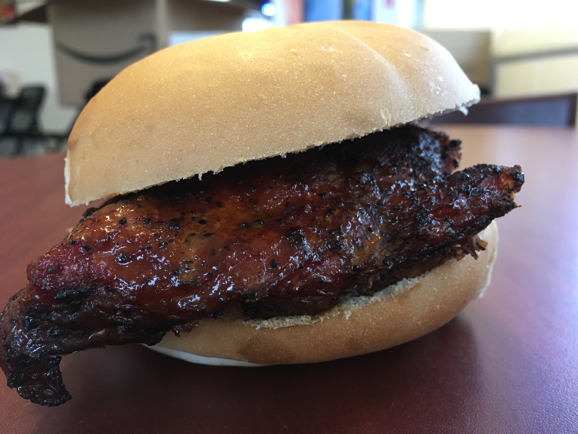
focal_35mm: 29
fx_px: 484
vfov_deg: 48.2
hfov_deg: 61.7
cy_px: 217
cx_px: 289
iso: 125
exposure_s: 1/30
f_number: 2.2
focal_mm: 4.15
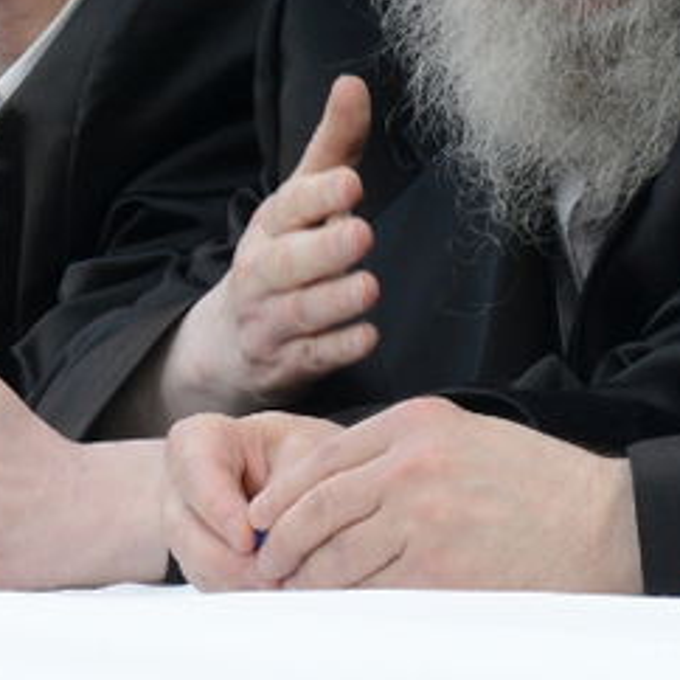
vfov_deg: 5.1
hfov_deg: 5.1
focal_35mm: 344
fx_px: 7645
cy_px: 128
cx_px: 756
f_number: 10
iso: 1250
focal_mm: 70
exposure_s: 1/200
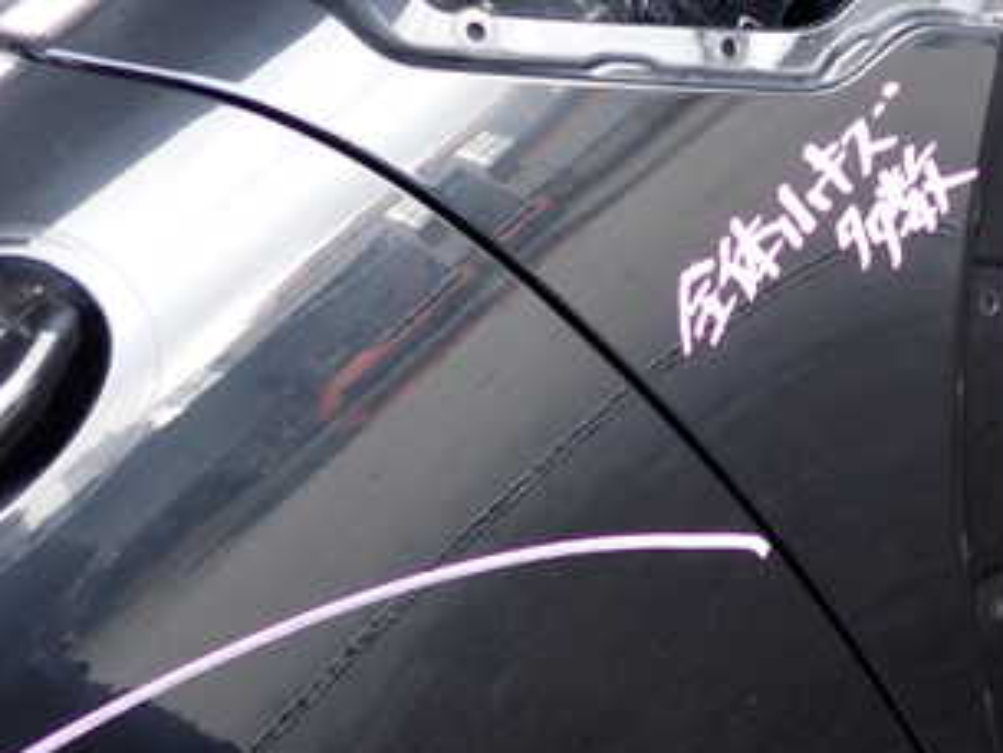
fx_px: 1710
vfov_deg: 24.8
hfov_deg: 31.4
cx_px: 875
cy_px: 319
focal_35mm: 59
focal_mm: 5.4
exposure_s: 1/60
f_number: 2.3
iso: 200
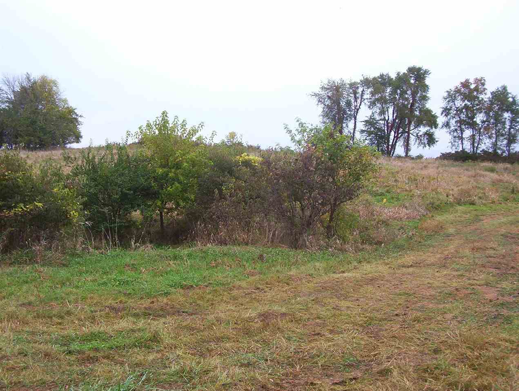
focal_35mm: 43
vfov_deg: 33.7
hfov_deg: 43.8
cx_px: 260
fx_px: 646
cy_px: 196
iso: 100
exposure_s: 1/161
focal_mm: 5.77
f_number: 2.73
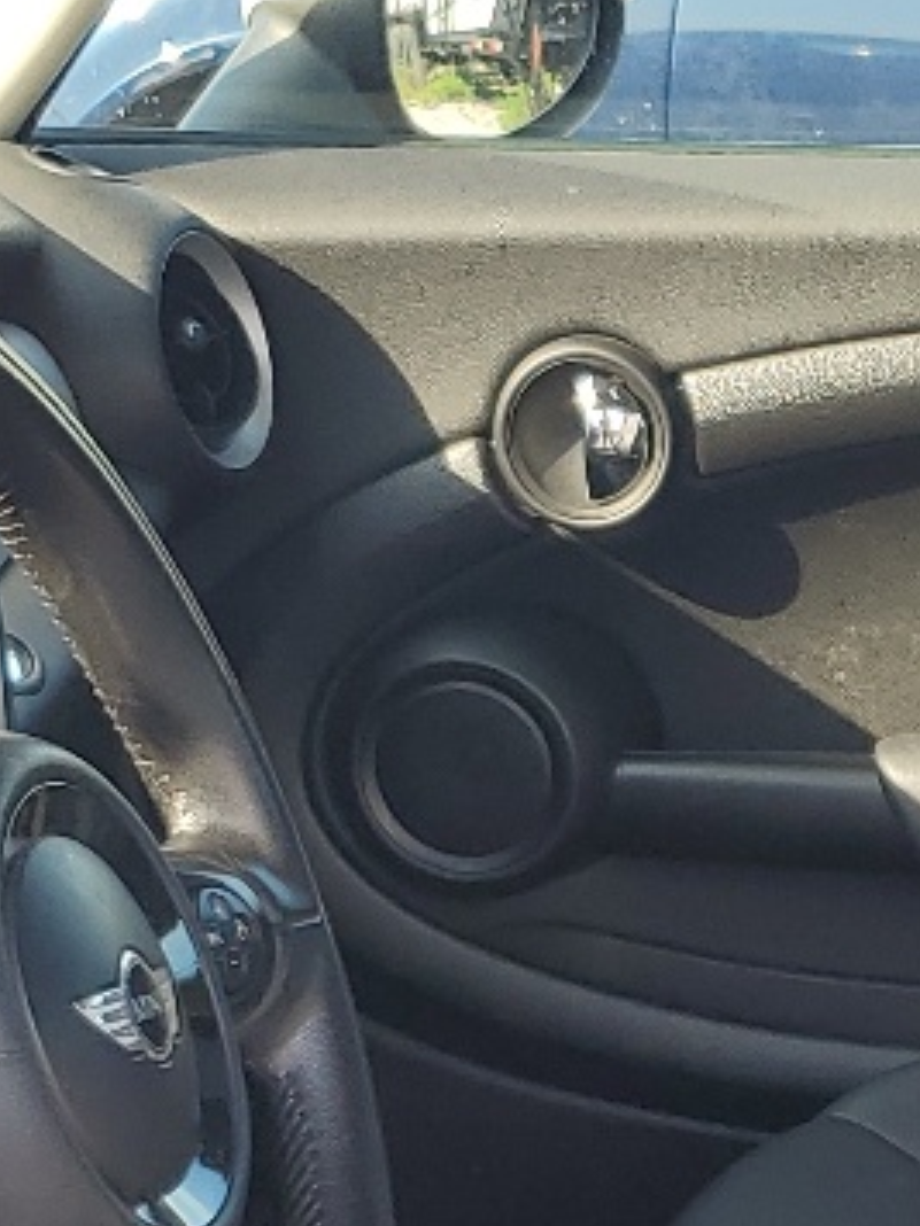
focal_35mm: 117
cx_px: 896
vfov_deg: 16.4
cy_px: 1309
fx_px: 4146
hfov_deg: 12.5
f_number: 1.5
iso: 50
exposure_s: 1/476
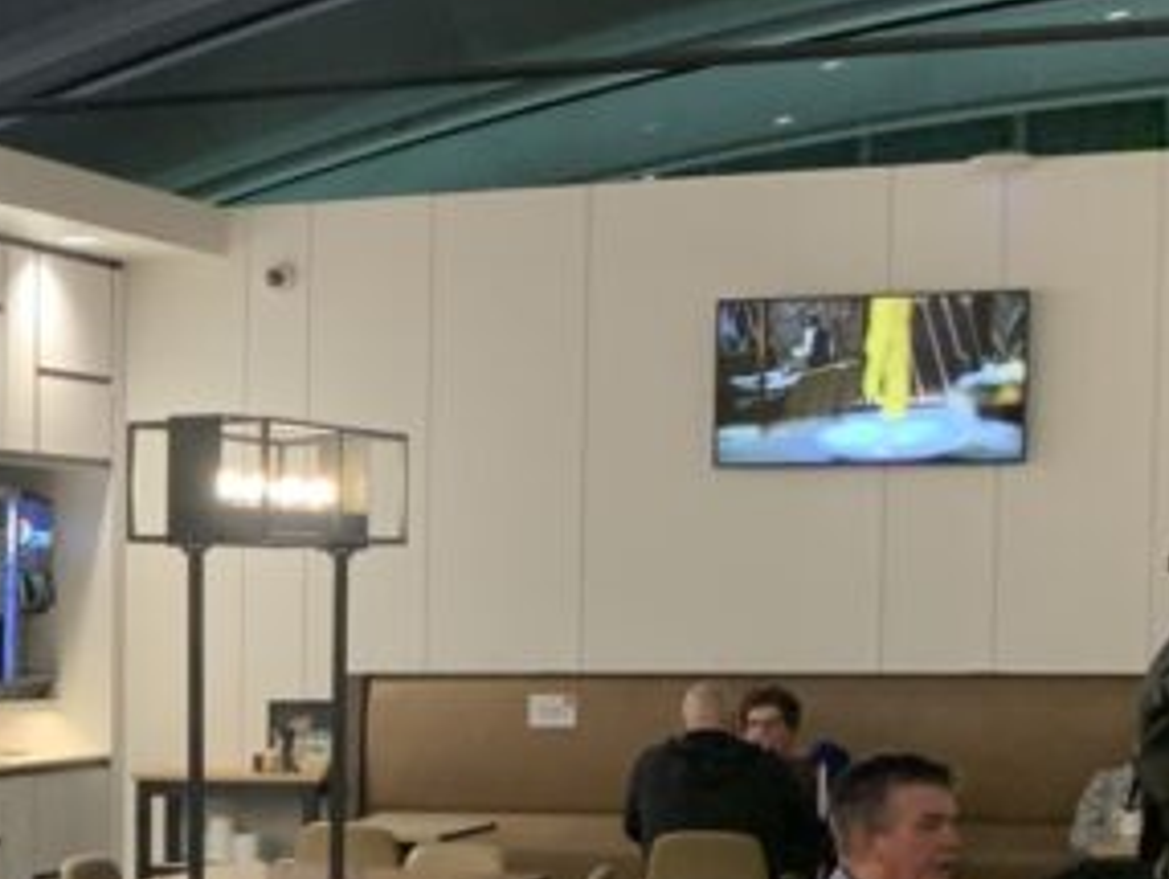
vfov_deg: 15.7
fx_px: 3143
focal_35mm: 93
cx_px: -262
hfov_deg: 19.7
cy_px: 842
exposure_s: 1/60
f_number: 1.8
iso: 200
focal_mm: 4.25
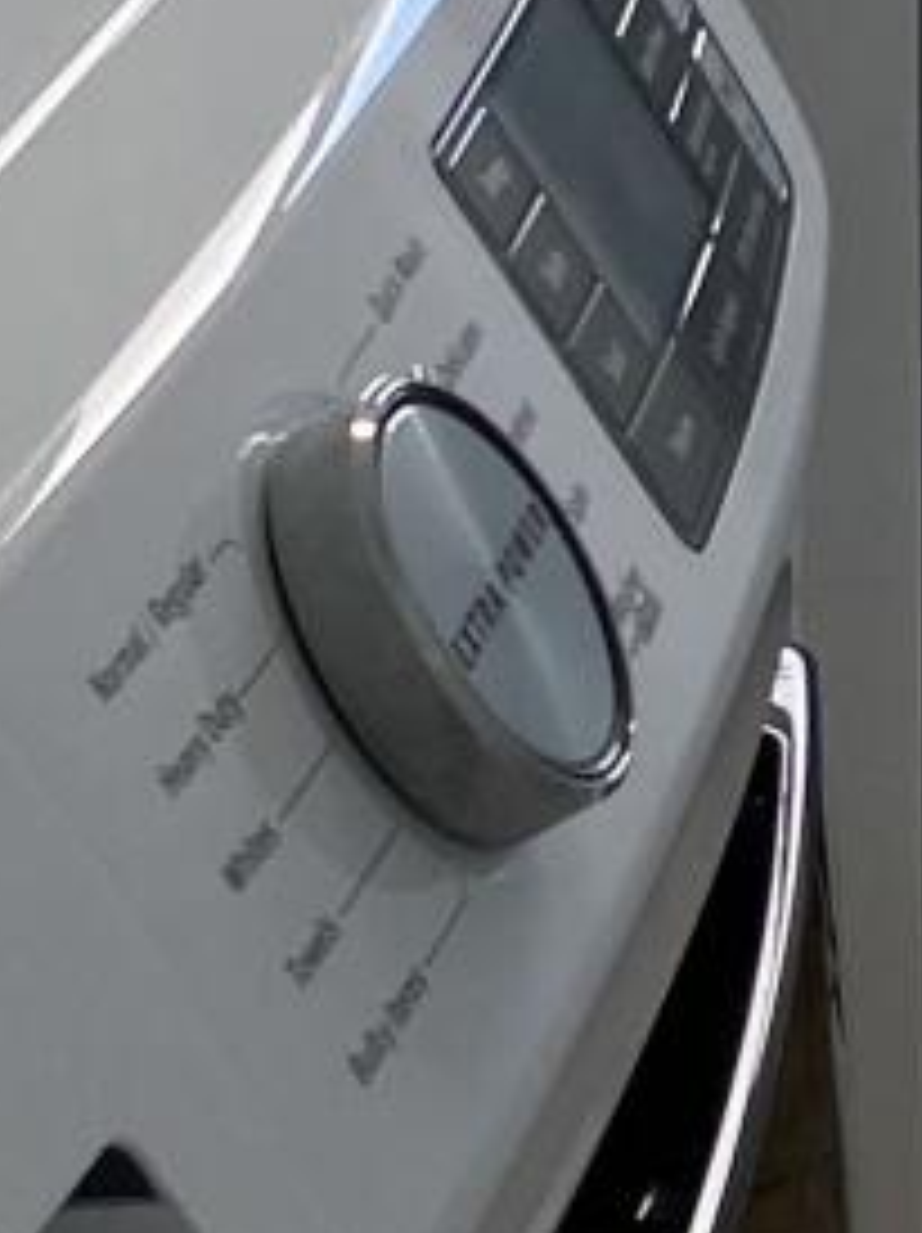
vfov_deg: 10.4
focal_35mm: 190
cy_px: 144
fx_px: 6758
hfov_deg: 7.8
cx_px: 962
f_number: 1.8
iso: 32
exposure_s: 1/259
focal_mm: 4.25
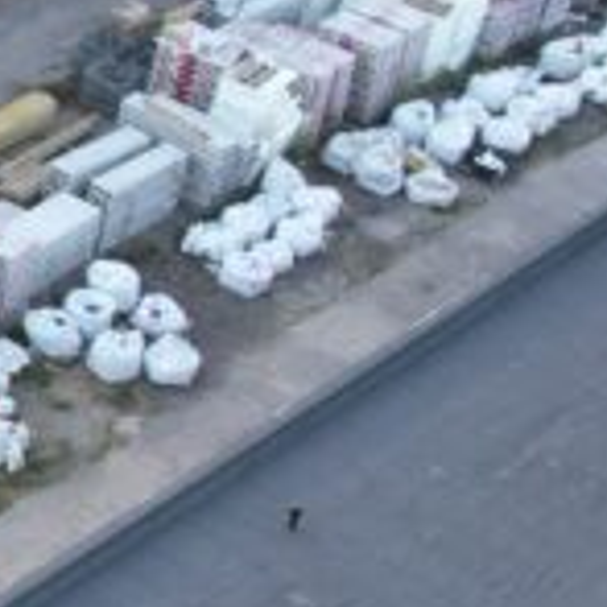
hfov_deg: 11.6
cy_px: 126
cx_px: -714
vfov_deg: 13.4
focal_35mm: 130
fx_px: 2579
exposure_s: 1/120
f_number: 2.8
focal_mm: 8.38
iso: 110
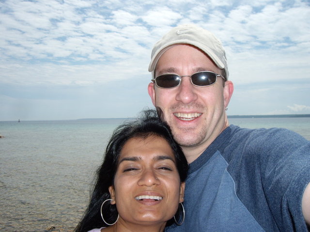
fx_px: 340
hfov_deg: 49.0
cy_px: 116
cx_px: 155
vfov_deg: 37.7
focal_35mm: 38
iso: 50
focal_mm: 6.2
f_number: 4.3
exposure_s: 1/640
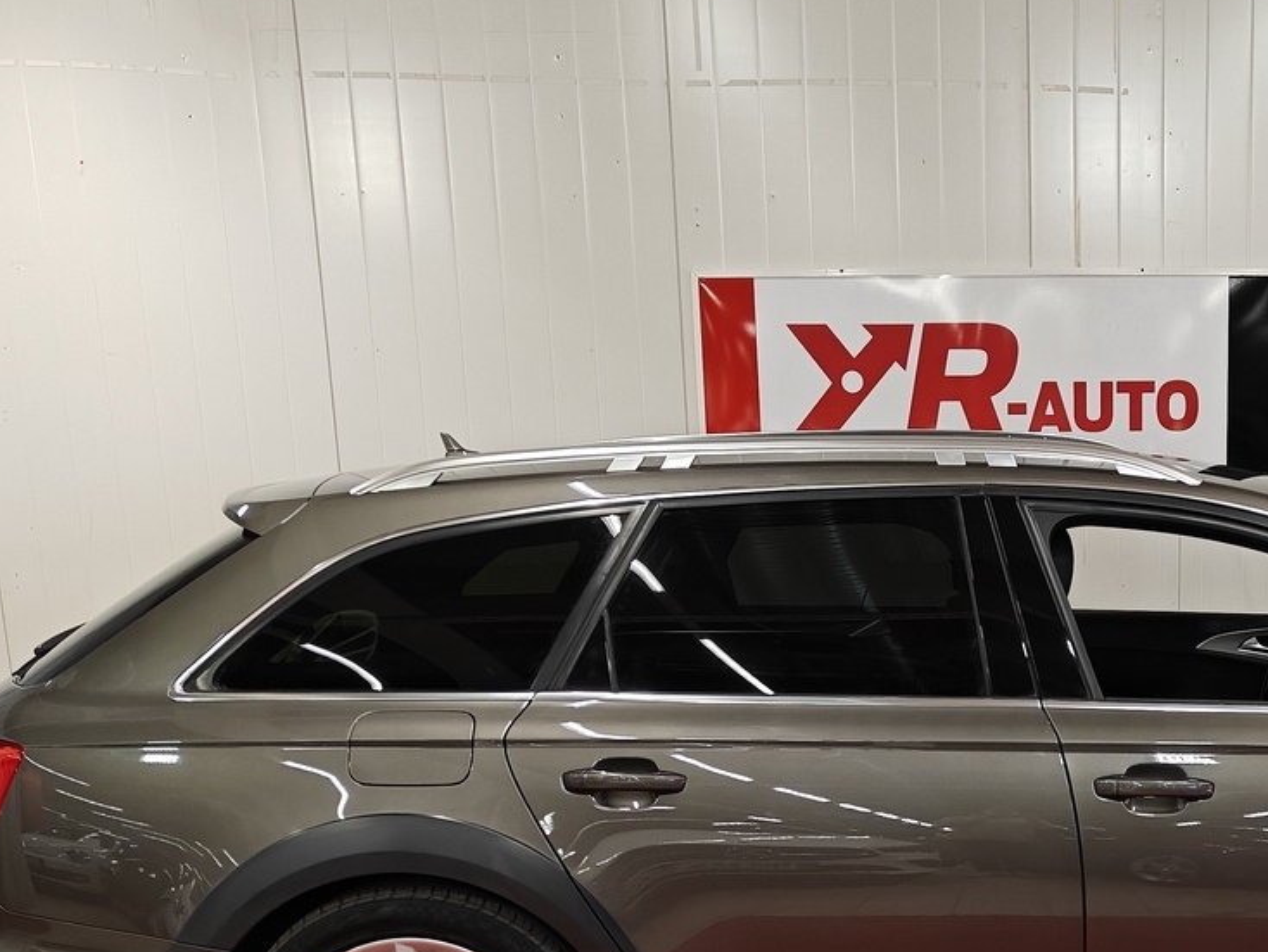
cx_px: 1078
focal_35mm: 51
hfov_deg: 35.8
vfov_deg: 27.6
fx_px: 1869
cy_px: 852
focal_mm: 5.59
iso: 100
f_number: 1.8
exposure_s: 1/100
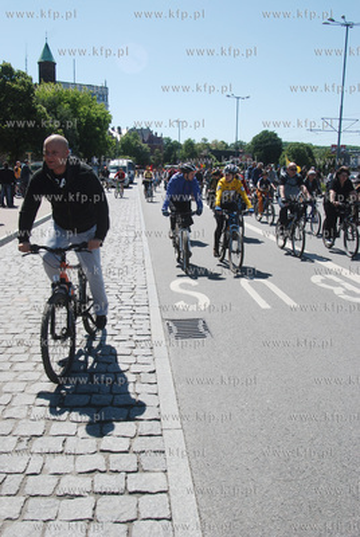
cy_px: 268
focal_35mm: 30
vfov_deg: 61.9
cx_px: 180
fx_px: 448
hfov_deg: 43.7
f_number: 7.1
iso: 250
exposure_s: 1/640
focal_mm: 20
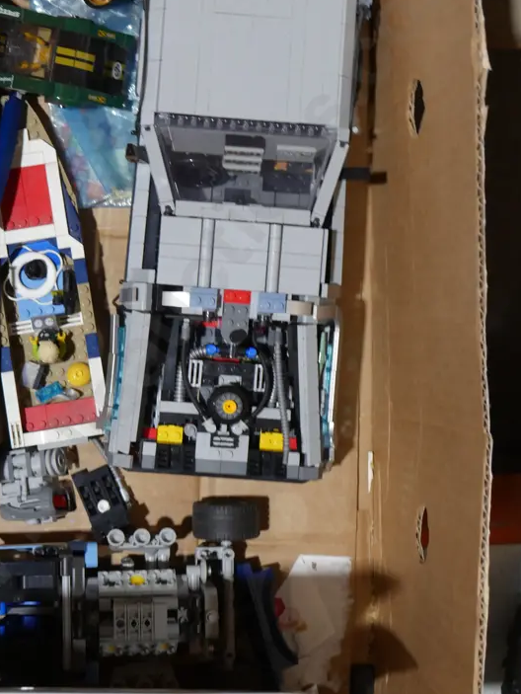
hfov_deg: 21.9
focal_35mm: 67
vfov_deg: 28.9
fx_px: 1343
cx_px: 179
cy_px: 313
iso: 640
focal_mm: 23
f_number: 5.1
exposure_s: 1/60
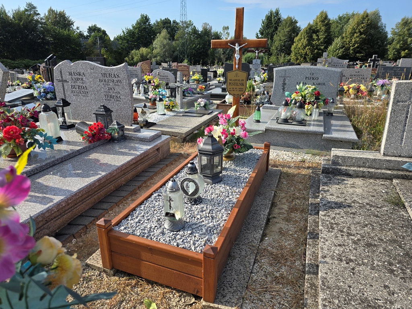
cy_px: 154
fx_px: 274
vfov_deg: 58.9
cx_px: 206
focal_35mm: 23
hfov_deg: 73.9
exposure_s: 1/551
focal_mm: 6.3
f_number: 1.7
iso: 12
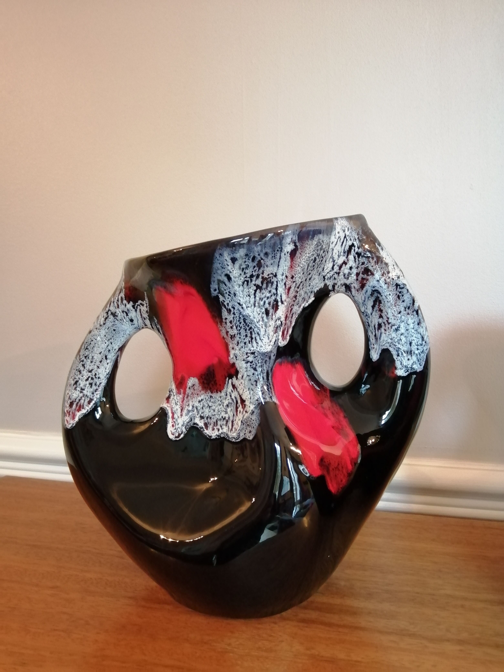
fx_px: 505
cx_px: 252
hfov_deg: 53.1
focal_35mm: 26
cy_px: 336
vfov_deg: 67.3
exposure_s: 1/20
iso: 640
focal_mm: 3.6
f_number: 1.8
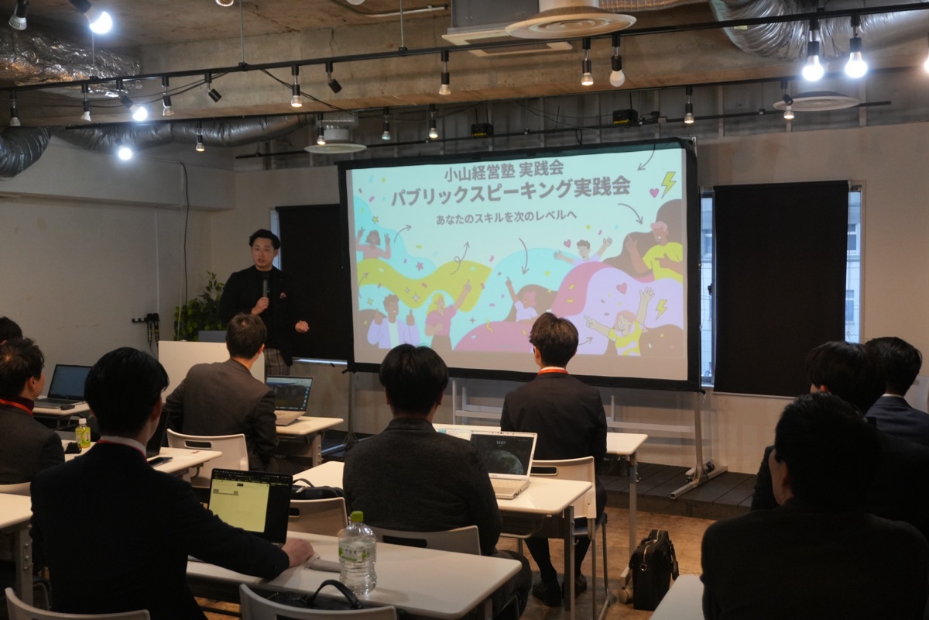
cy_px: 310
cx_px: 464
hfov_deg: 49.6
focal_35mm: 39
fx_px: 1006
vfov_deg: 34.2
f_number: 4.5
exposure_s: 1/160
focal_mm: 26
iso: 1600
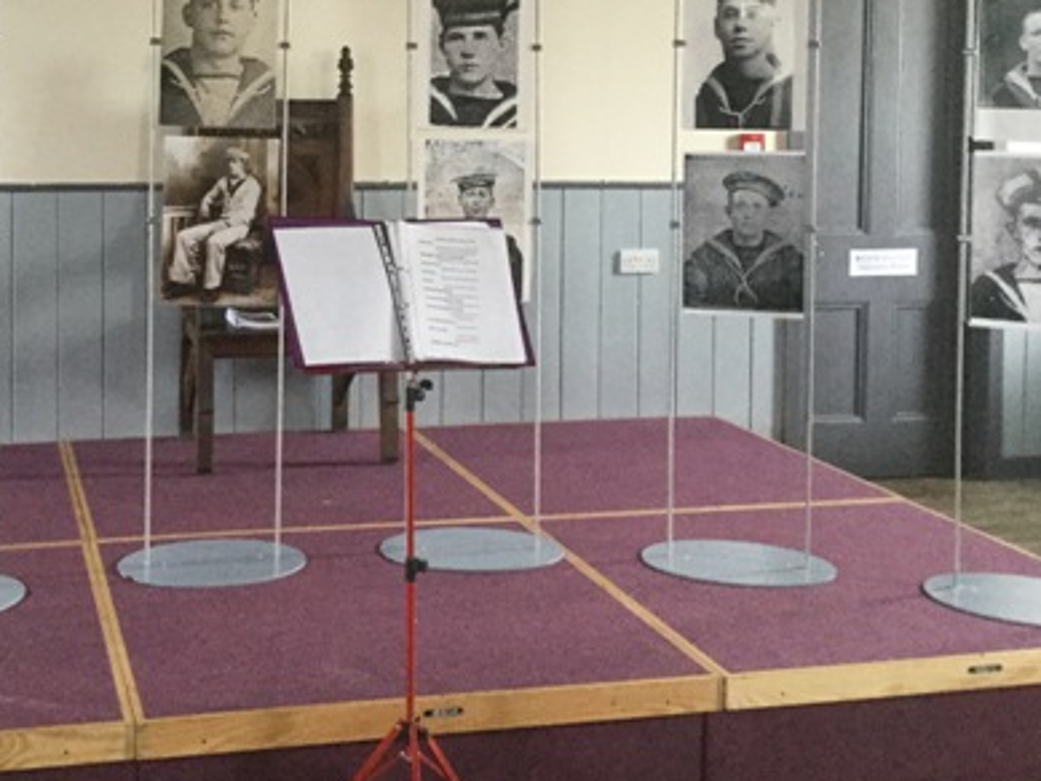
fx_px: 1534
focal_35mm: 51
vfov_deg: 28.0
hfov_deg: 37.0
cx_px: 332
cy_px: 155
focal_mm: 3.3
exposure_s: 1/33
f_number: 2.4
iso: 250
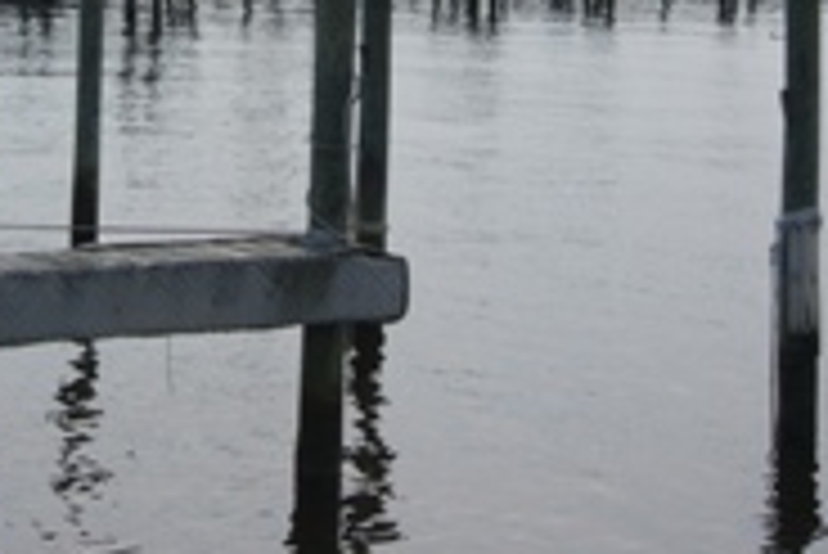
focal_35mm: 106
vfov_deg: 12.5
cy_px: -182
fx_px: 2440
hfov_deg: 19.2
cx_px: 274
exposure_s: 1/160
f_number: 16
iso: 100
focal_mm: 26
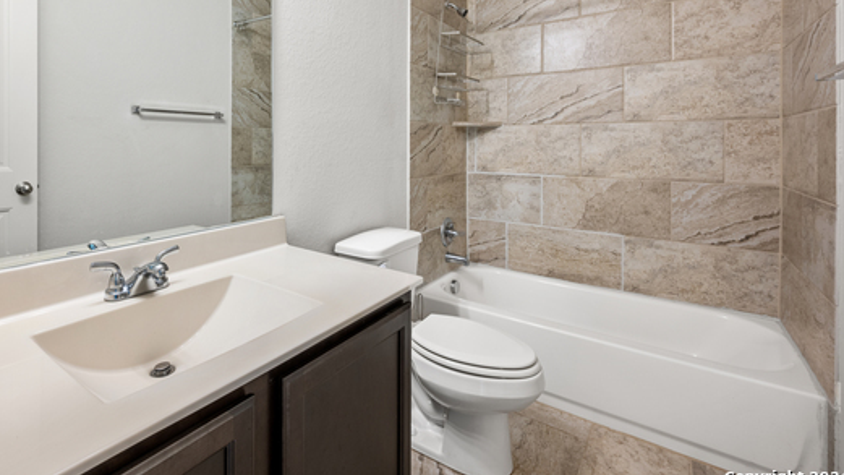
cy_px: 160
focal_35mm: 18
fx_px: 403
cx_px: 335
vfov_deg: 59.7
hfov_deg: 91.4
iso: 250
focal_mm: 14
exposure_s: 1/1.67
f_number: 9
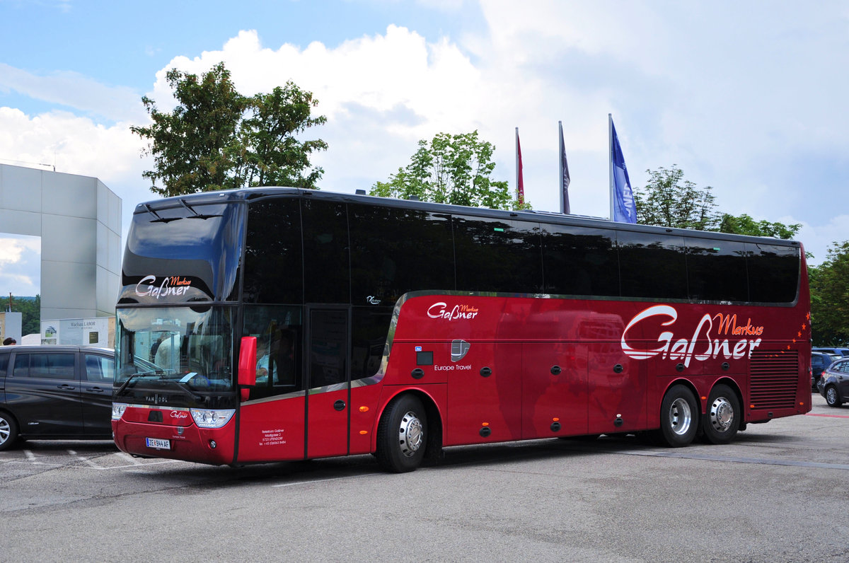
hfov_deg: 37.9
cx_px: 424
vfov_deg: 25.7
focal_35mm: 52
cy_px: 282
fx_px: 1236
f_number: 4.5
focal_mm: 35
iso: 200
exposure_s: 1/640
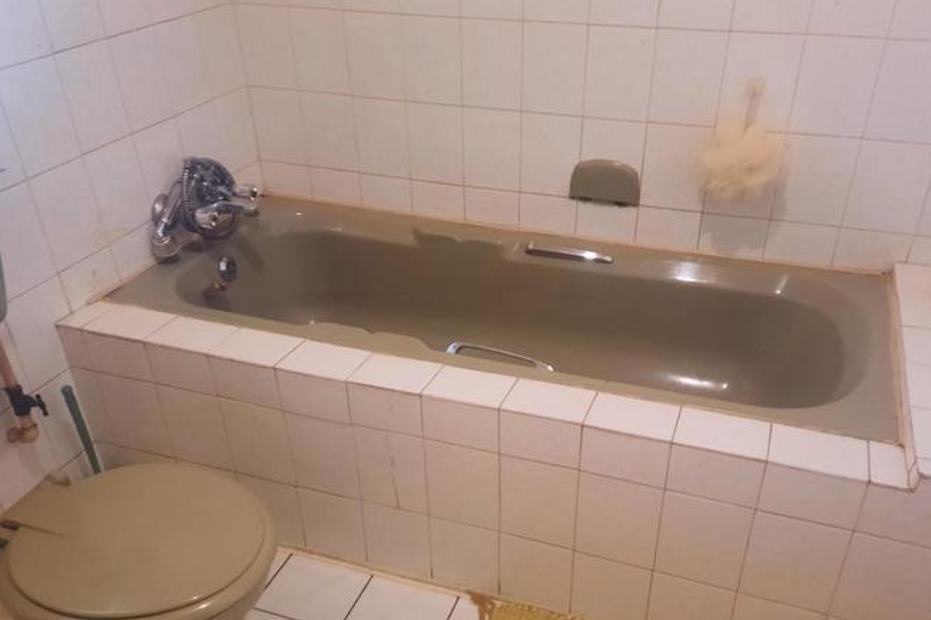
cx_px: 480
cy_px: 398
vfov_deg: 40.7
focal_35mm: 32
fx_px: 827
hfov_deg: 58.7
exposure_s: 1/24
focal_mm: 4.6
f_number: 2
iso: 400
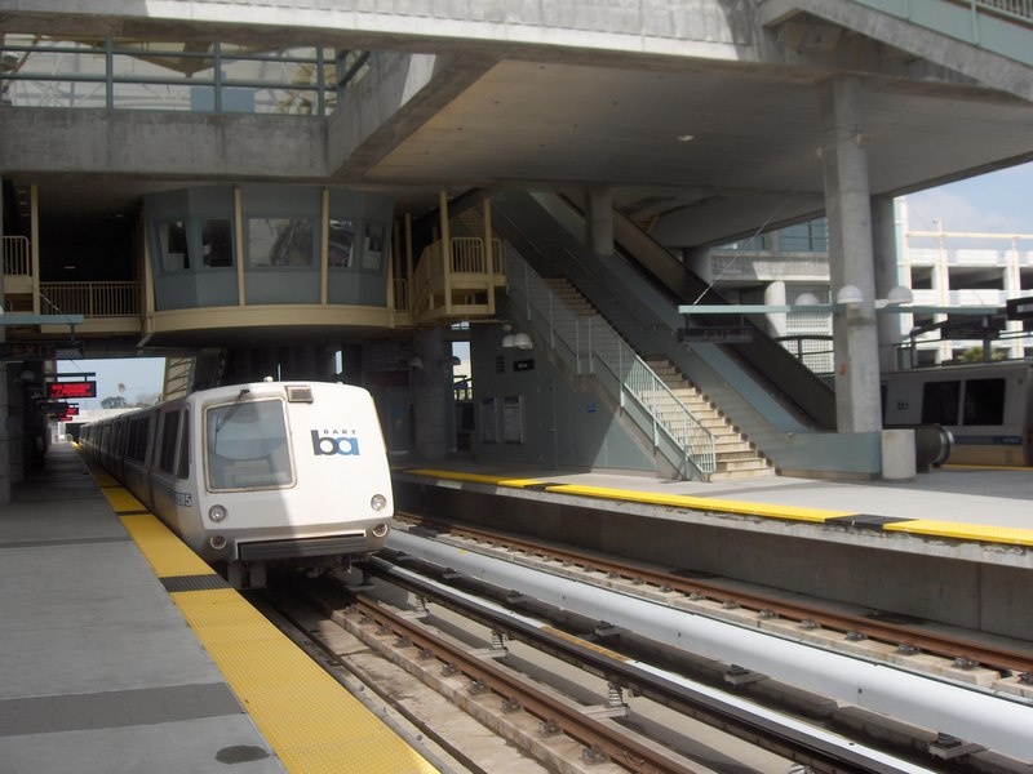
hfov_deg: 47.9
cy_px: 387
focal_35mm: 39
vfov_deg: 36.8
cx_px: 516
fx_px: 1164
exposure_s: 1/377
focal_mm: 8
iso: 100
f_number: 4.8
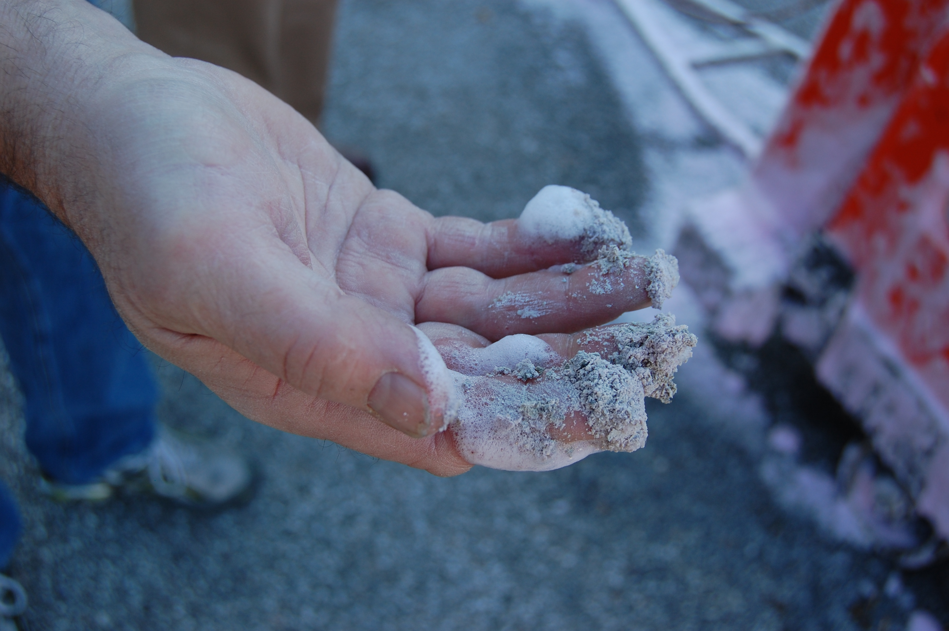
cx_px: 474
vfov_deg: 31.8
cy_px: 316
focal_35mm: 42
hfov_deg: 46.4
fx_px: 1106
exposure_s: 1/125
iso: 200
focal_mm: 28
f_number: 5.6
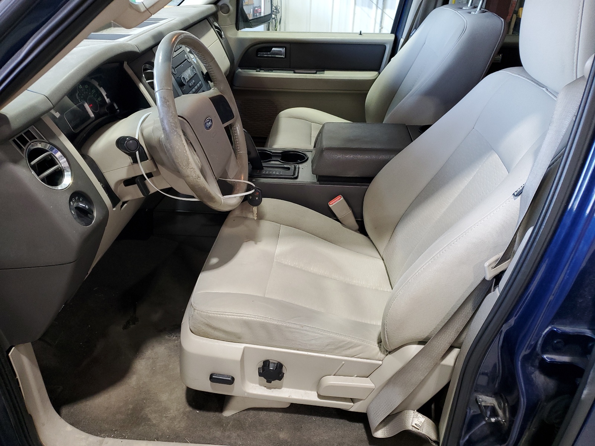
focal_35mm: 26
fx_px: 447
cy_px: 223
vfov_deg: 53.1
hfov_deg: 67.3
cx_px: 298
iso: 105
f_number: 1.5
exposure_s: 1/60.2
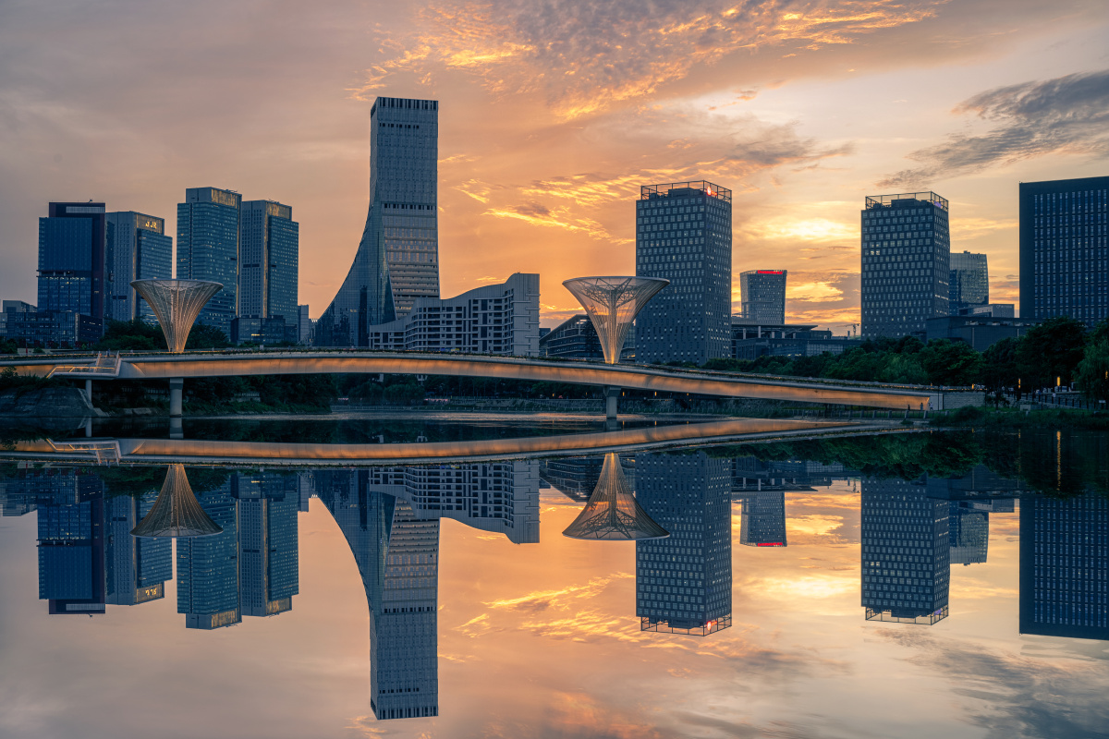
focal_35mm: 41
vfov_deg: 32.6
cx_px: 554
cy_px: 370
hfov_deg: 47.4
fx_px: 1263
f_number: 9
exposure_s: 1/60
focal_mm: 41
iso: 100
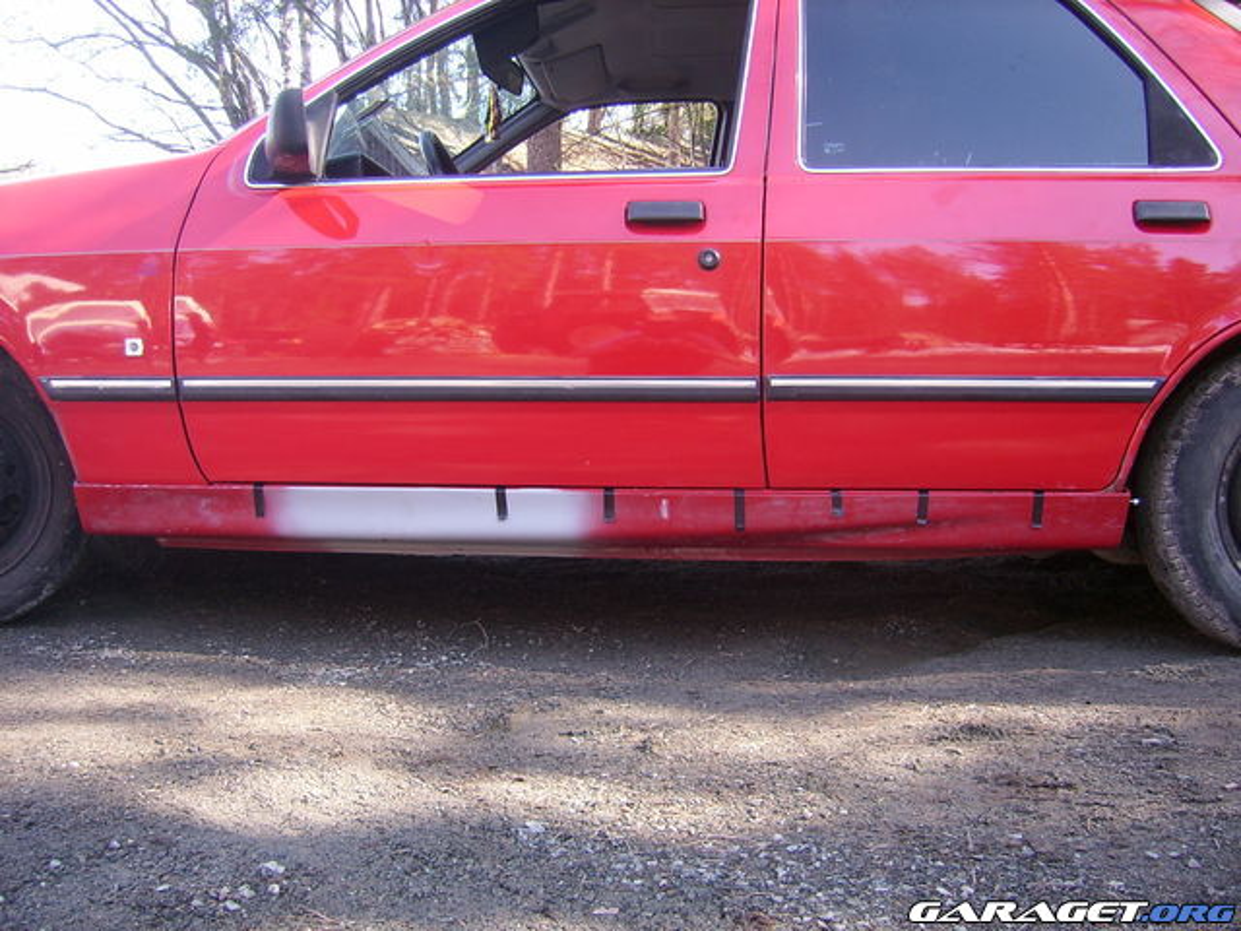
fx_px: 1255
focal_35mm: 35
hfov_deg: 52.6
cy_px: 466
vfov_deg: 40.7
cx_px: 620
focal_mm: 5.95
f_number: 2.8
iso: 100
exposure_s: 1/92
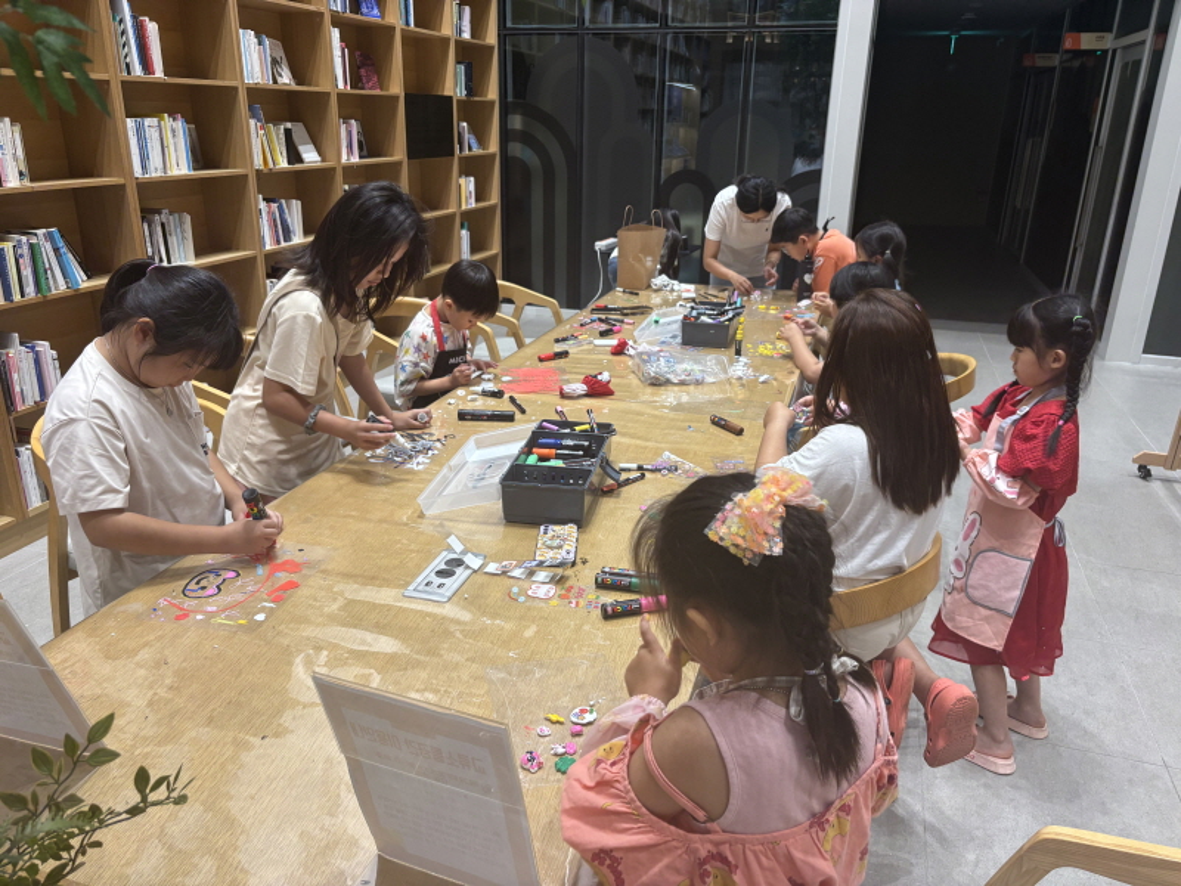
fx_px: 887
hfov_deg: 67.3
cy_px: 443
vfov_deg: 53.1
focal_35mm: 26
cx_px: 590
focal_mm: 5.96
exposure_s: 1/120
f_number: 1.6
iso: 100
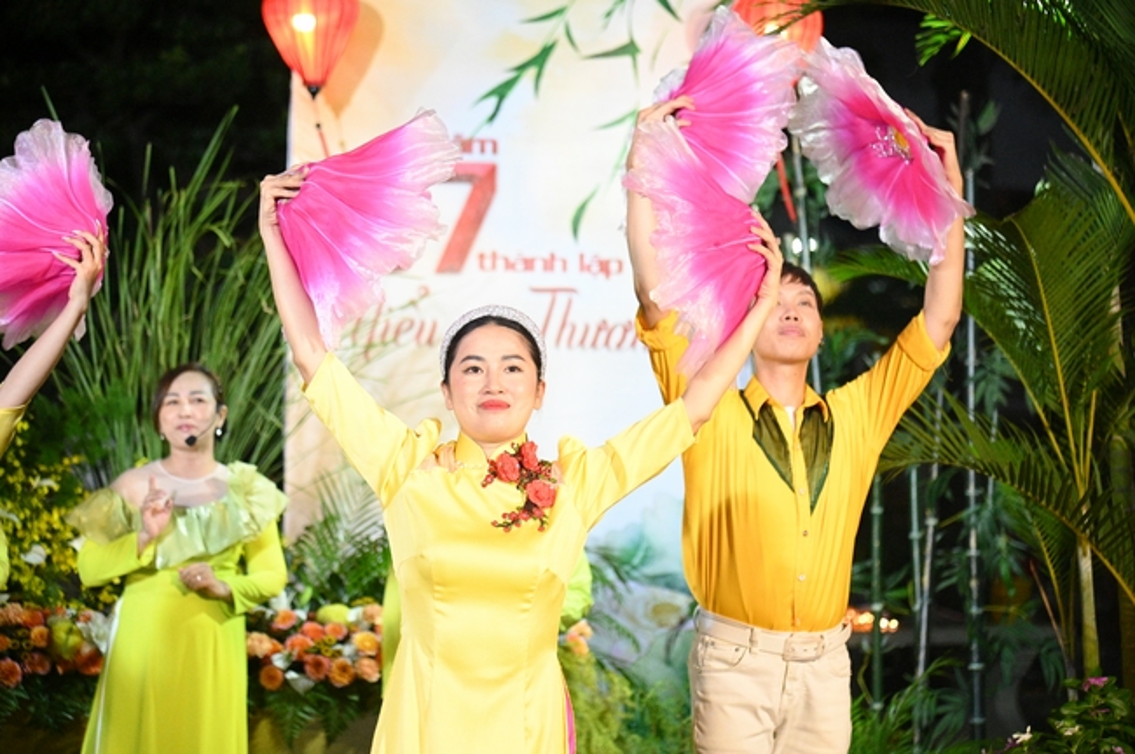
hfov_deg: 19.5
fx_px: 3307
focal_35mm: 105
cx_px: 568
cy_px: 377
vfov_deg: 13.0
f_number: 4
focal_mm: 105
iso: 12800
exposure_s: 1/500
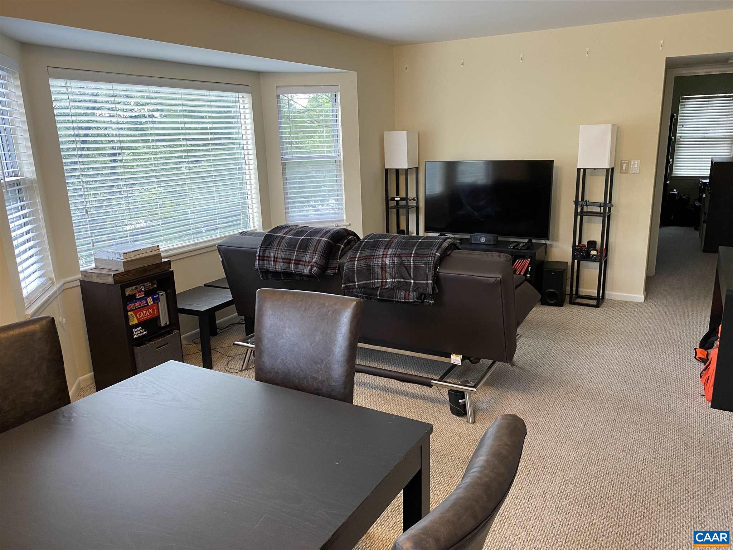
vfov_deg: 53.1
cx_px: 366
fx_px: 551
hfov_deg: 67.3
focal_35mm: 26
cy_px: 275
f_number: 1.8
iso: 125
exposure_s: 1/60
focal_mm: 4.25
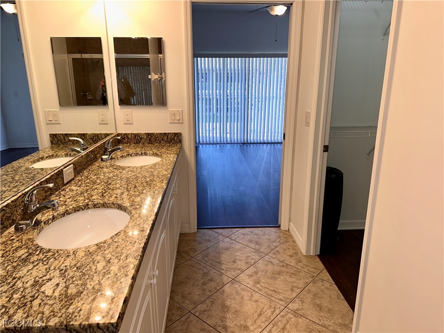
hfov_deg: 71.6
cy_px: 166
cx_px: 222
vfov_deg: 56.8
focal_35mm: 24
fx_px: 308
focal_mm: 6.86
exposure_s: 1/120
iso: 100
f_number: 1.78
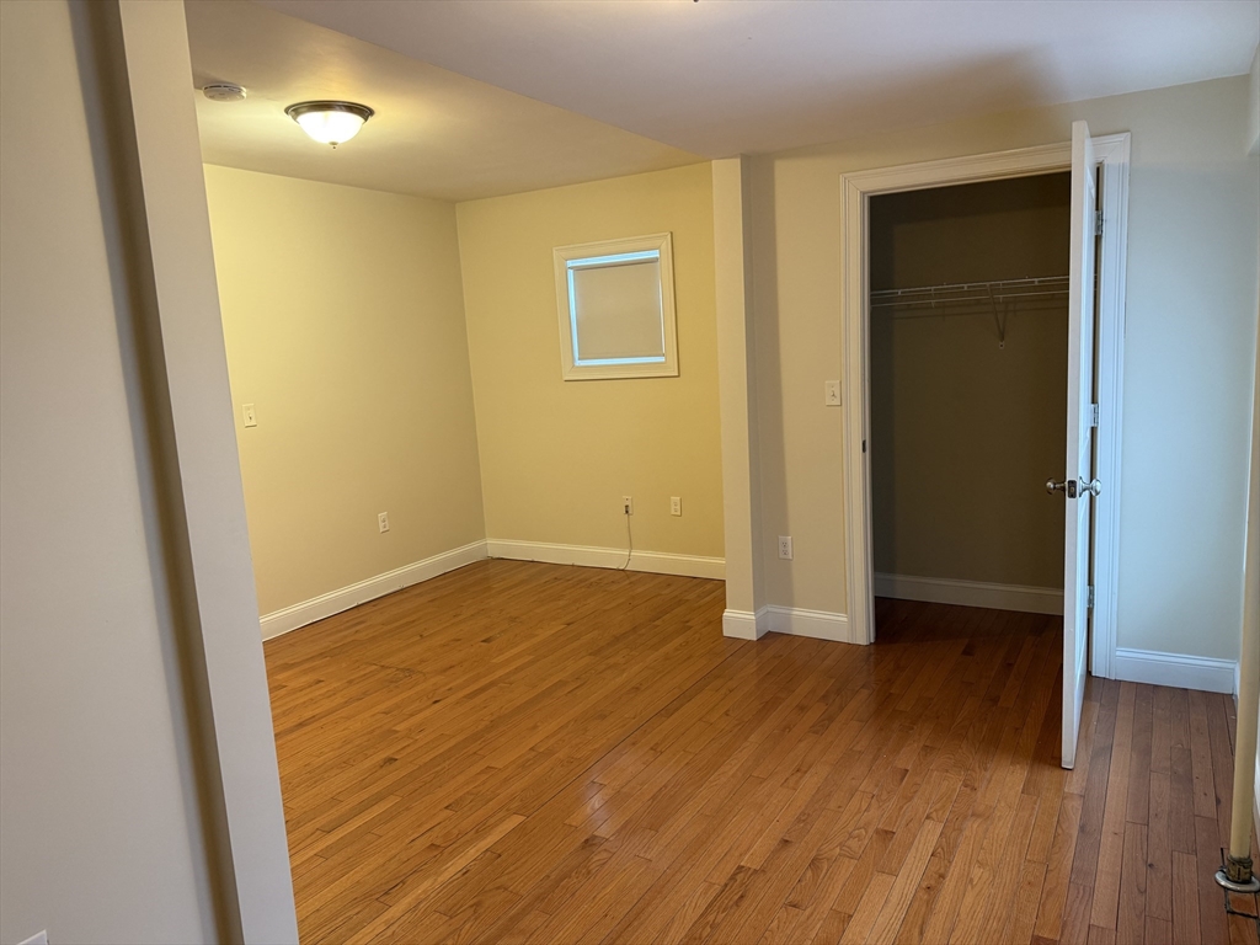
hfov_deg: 71.6
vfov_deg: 56.8
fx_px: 874
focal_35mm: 24
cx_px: 630
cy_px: 472
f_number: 1.78
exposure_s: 1/60
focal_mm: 6.76
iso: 200
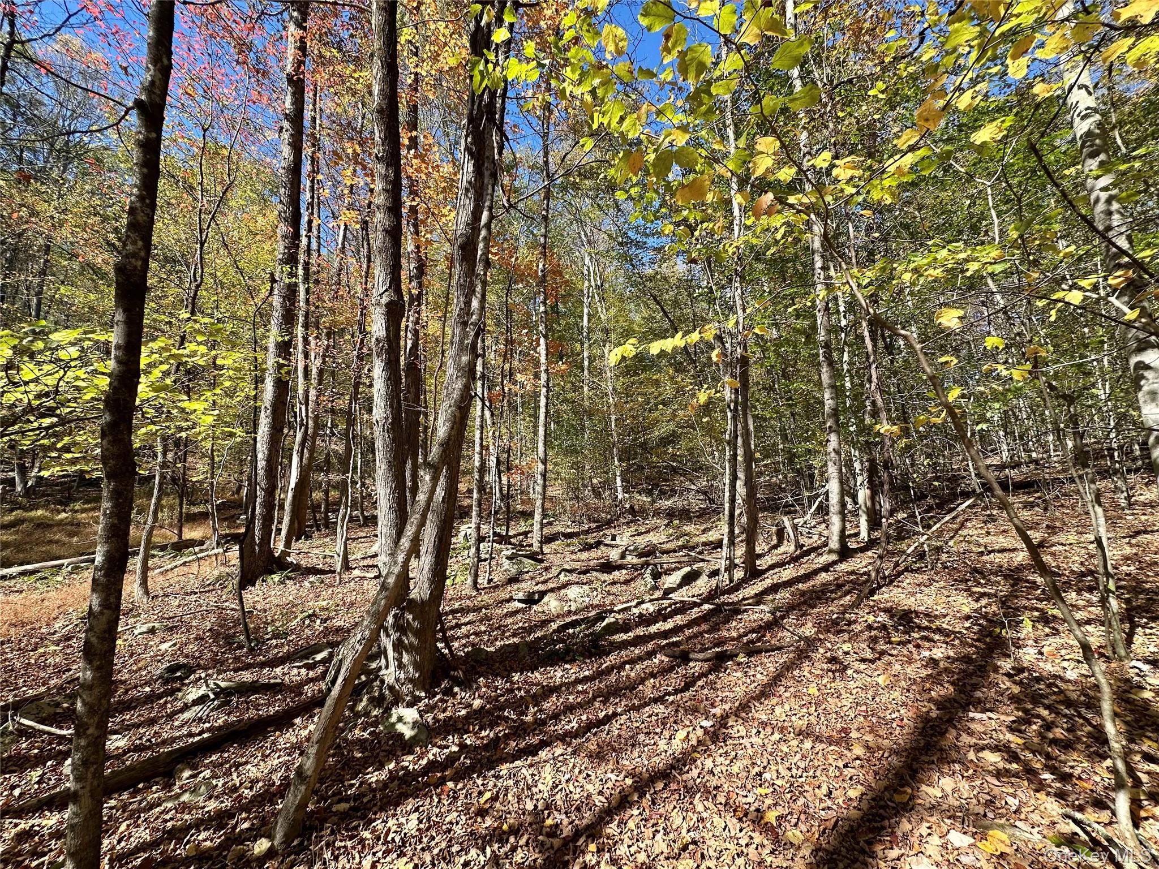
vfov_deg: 85.7
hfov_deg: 102.1
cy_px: 434
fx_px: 469
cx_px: 580
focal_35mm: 14
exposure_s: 1/509
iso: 40
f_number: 2.2
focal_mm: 2.22
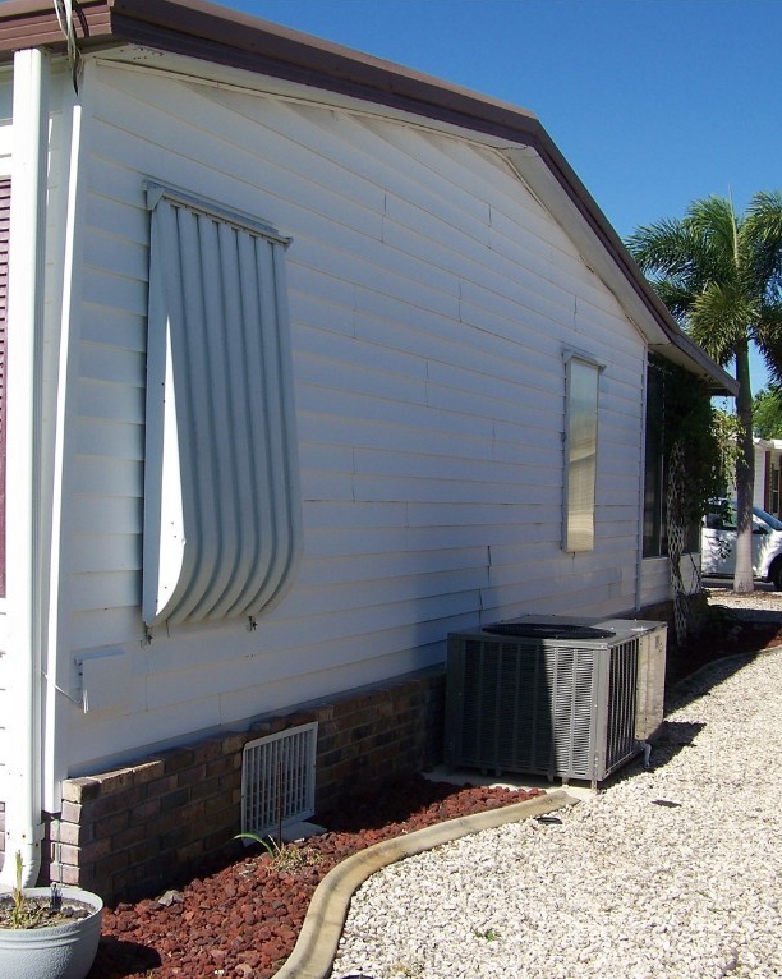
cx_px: 319
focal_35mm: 47
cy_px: 490
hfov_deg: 32.0
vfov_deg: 39.6
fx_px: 1361
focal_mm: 5.85
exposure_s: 1/500
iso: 64
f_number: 4
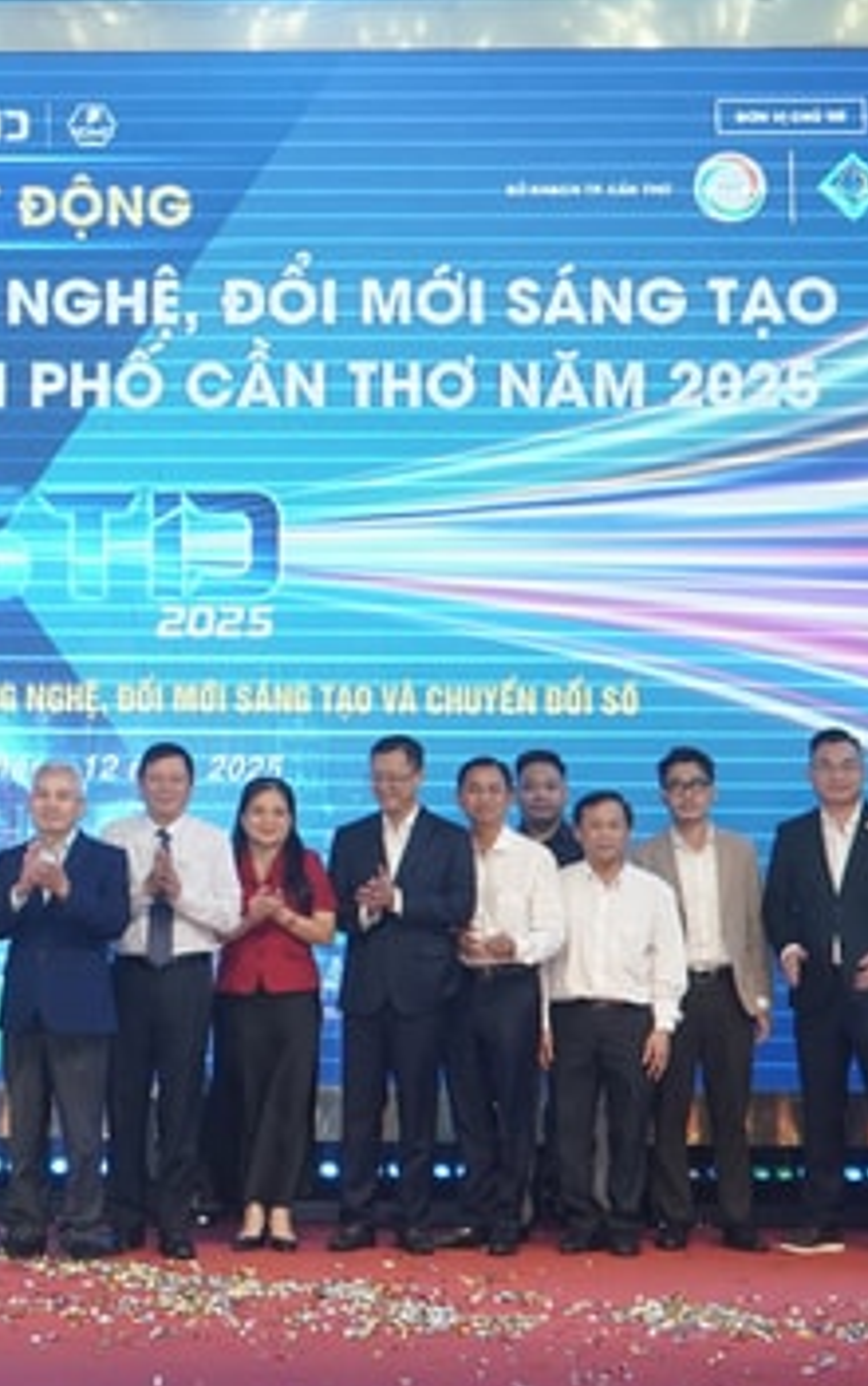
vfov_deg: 42.6
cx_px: -142
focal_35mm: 47
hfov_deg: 25.1
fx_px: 1775
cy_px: 707
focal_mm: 20
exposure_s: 1/100
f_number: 8
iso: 800
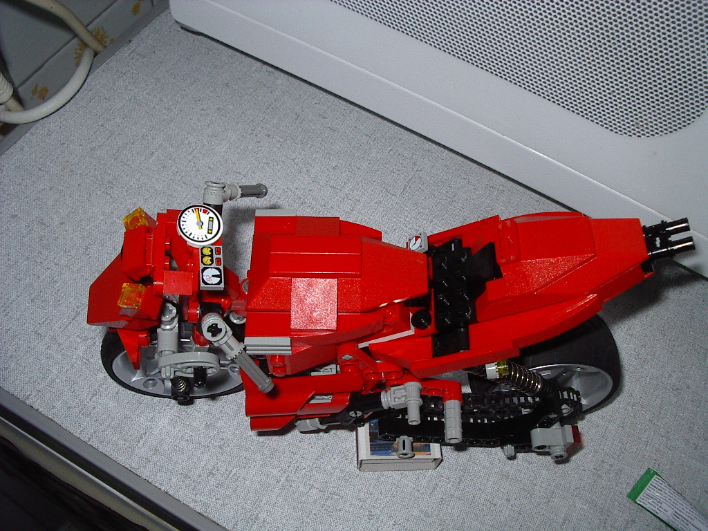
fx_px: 777
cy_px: 266
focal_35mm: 38
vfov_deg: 37.7
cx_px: 354
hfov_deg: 49.0
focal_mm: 5.8
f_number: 4.8
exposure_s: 1/60
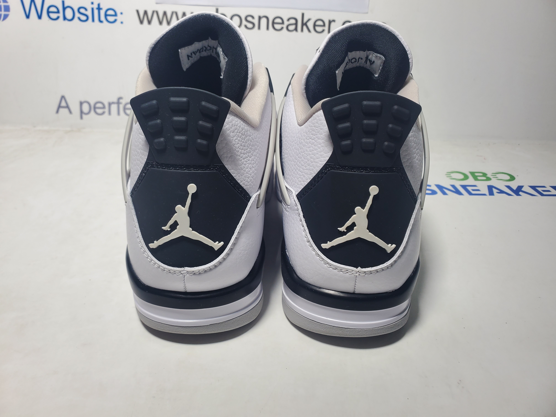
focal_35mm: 26
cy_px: 208
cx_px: 278
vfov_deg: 53.1
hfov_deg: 67.3
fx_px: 418
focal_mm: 4.3
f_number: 2.4
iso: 50
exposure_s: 1/189
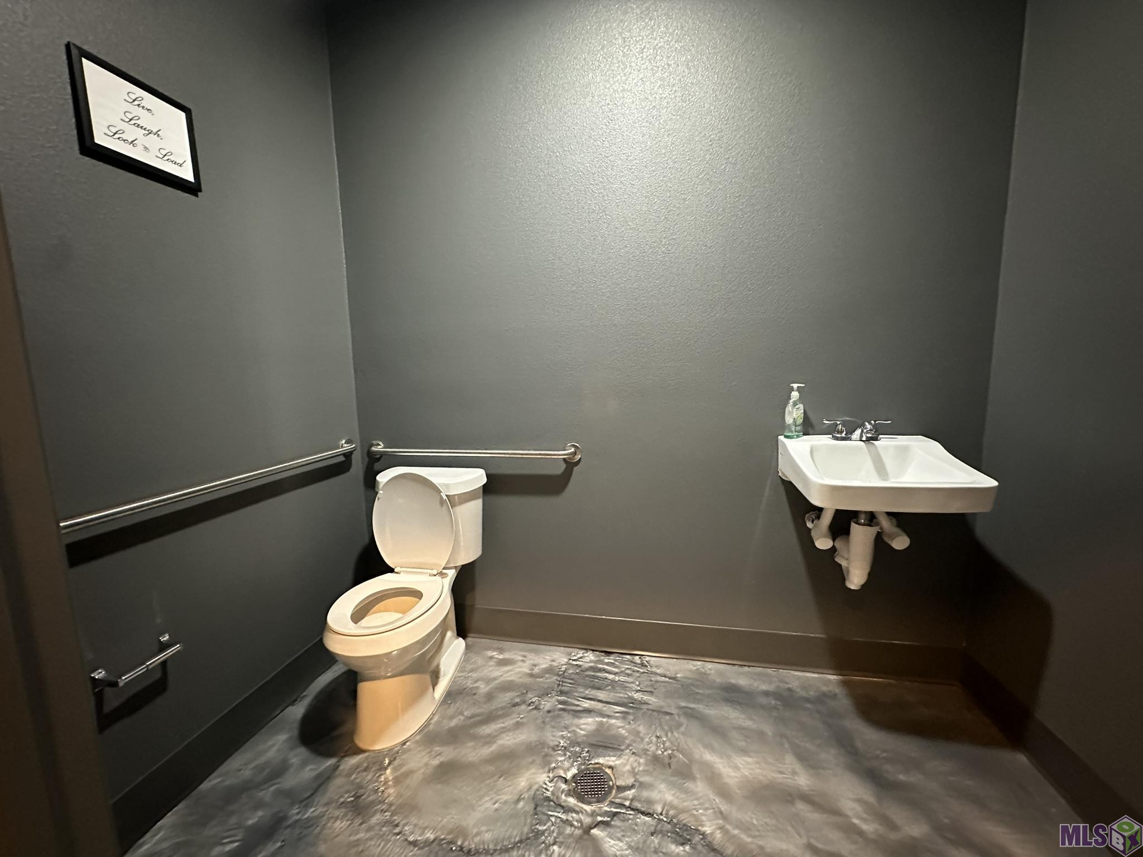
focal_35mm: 14
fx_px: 462
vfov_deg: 85.7
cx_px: 572
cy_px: 428
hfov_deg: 102.1
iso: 1000
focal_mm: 2.22
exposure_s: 1/40
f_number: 2.2
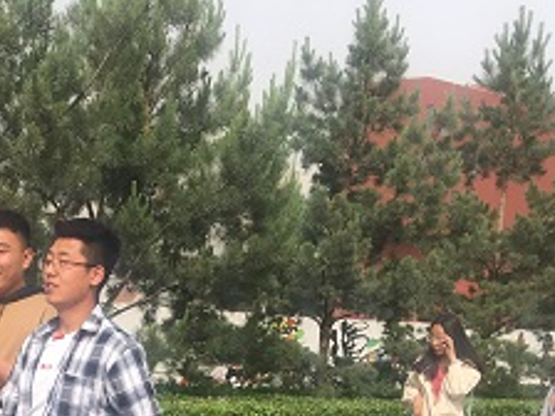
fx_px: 1331
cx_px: -5
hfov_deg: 22.6
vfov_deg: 16.6
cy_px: 577
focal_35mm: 83
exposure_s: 1/927
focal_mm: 4.15
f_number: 2.2
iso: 25
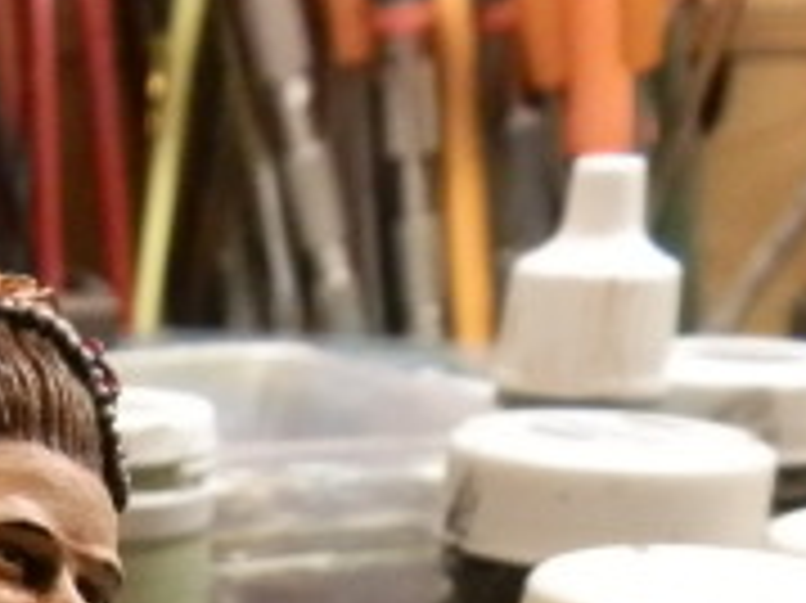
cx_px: -234
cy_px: 878
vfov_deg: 16.2
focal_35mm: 84
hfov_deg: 21.2
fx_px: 1955
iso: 400
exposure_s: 1/160
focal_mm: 5
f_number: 3.1
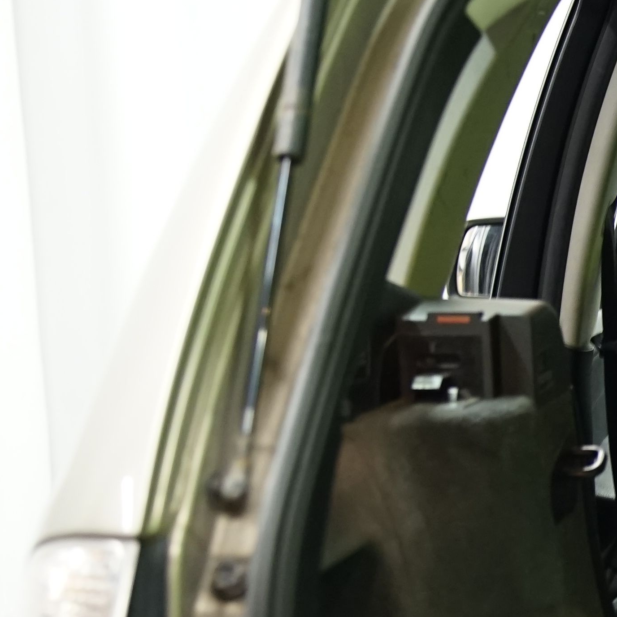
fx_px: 2541
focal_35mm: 126
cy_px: 658
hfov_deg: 12.4
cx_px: 1176
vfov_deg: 13.6
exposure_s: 1/40
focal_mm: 34
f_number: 2.8
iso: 1250
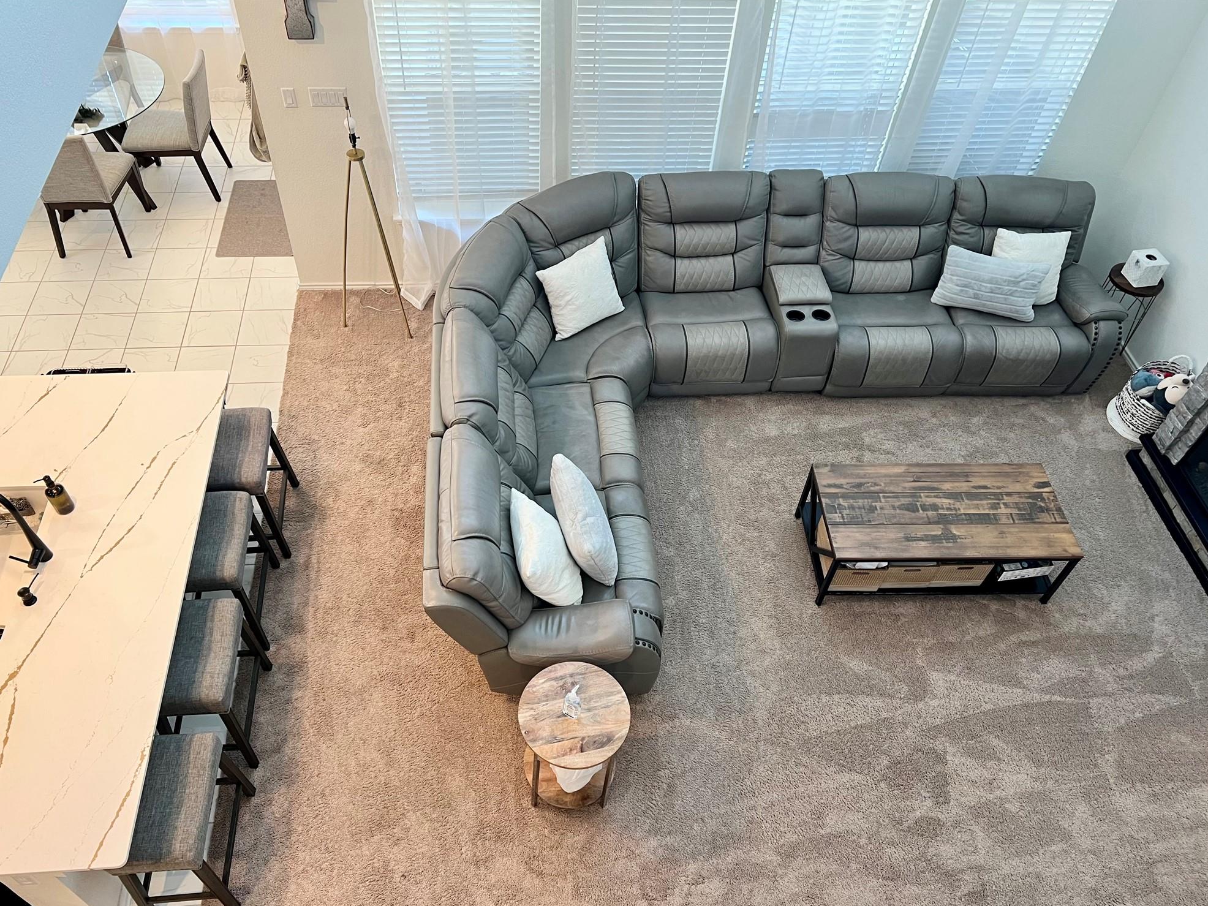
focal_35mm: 27
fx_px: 942
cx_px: 588
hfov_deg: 65.3
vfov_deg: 51.3
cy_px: 469
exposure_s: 1/60
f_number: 1.5
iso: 80
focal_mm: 5.7
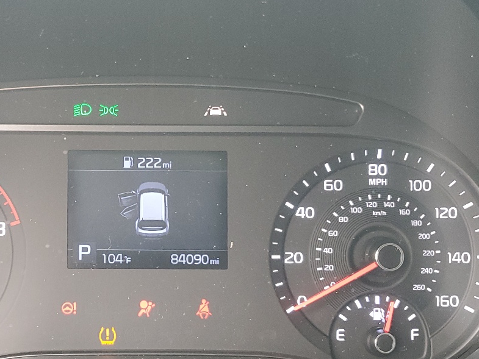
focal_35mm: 53
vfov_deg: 27.4
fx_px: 734
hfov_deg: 35.6
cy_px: 227
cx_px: 141
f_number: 1.5
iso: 102
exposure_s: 1/60.2
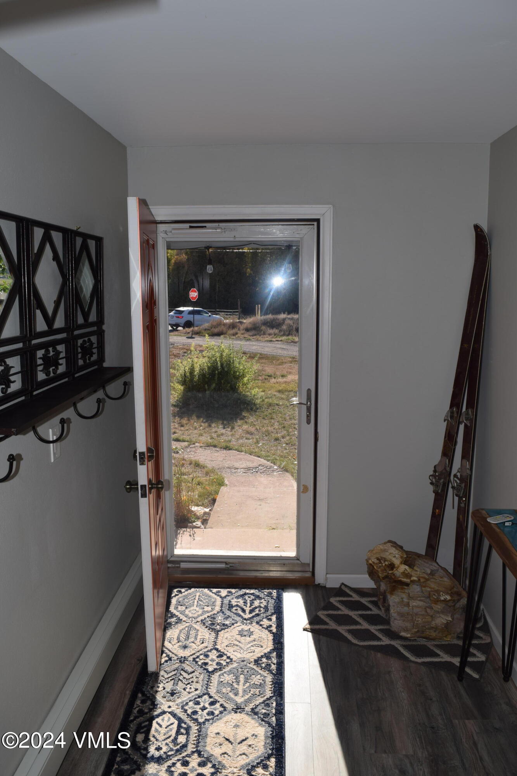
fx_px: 582
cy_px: 388
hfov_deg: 47.9
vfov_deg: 67.4
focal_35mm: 27
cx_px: 258
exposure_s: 1/200
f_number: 9
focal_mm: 18
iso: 100
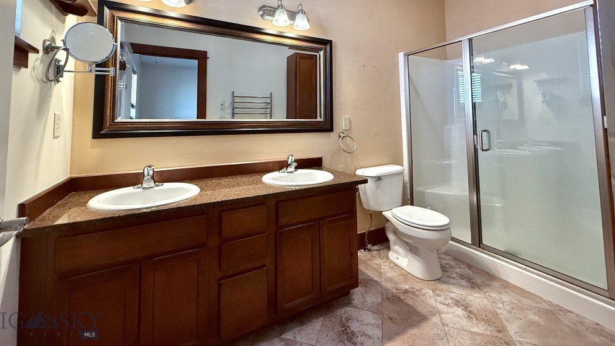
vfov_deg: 64.7
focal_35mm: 16
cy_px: 106
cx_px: 302
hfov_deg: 99.4
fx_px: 261
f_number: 2.2
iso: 500
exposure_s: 1/120
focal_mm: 2.22
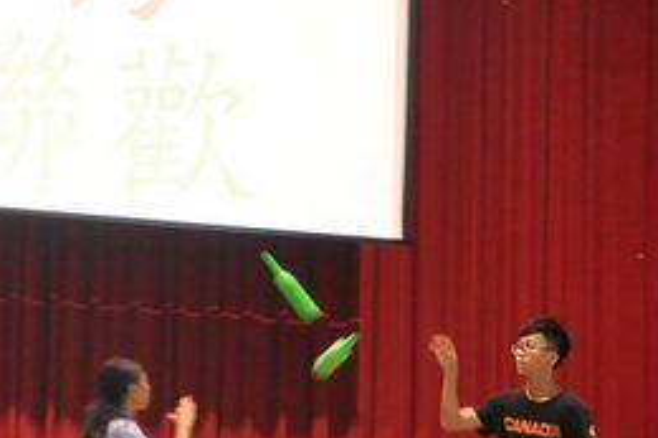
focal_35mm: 194
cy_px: 246
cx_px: 195
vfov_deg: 7.1
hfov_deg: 10.6
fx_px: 3544
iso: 1600
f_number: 4.8
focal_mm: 42
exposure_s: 1/30
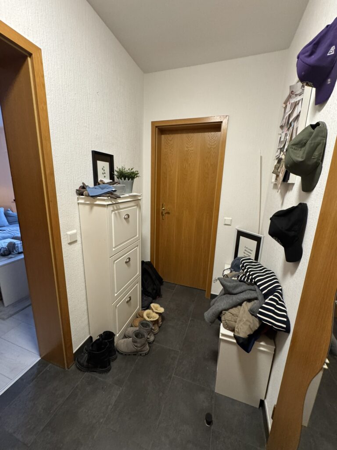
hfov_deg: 85.7
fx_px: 182
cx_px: 168
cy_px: 225
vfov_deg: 102.1
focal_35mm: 14
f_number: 2.2
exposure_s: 1/50
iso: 640
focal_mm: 2.22
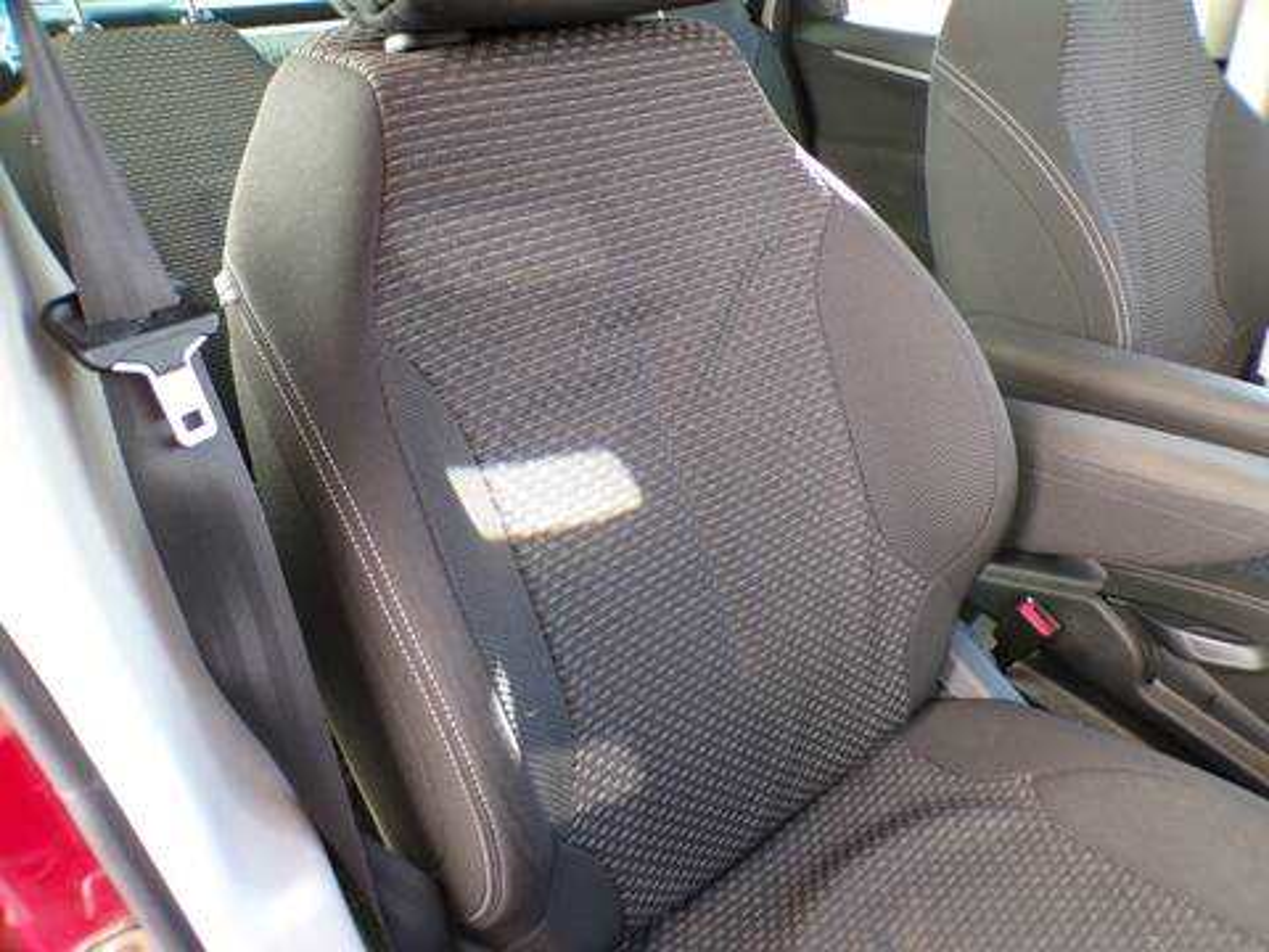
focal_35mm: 24
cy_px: 476
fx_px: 880
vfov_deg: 56.8
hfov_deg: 71.6
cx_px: 634
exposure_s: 1/34
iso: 151
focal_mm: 4.3
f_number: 3
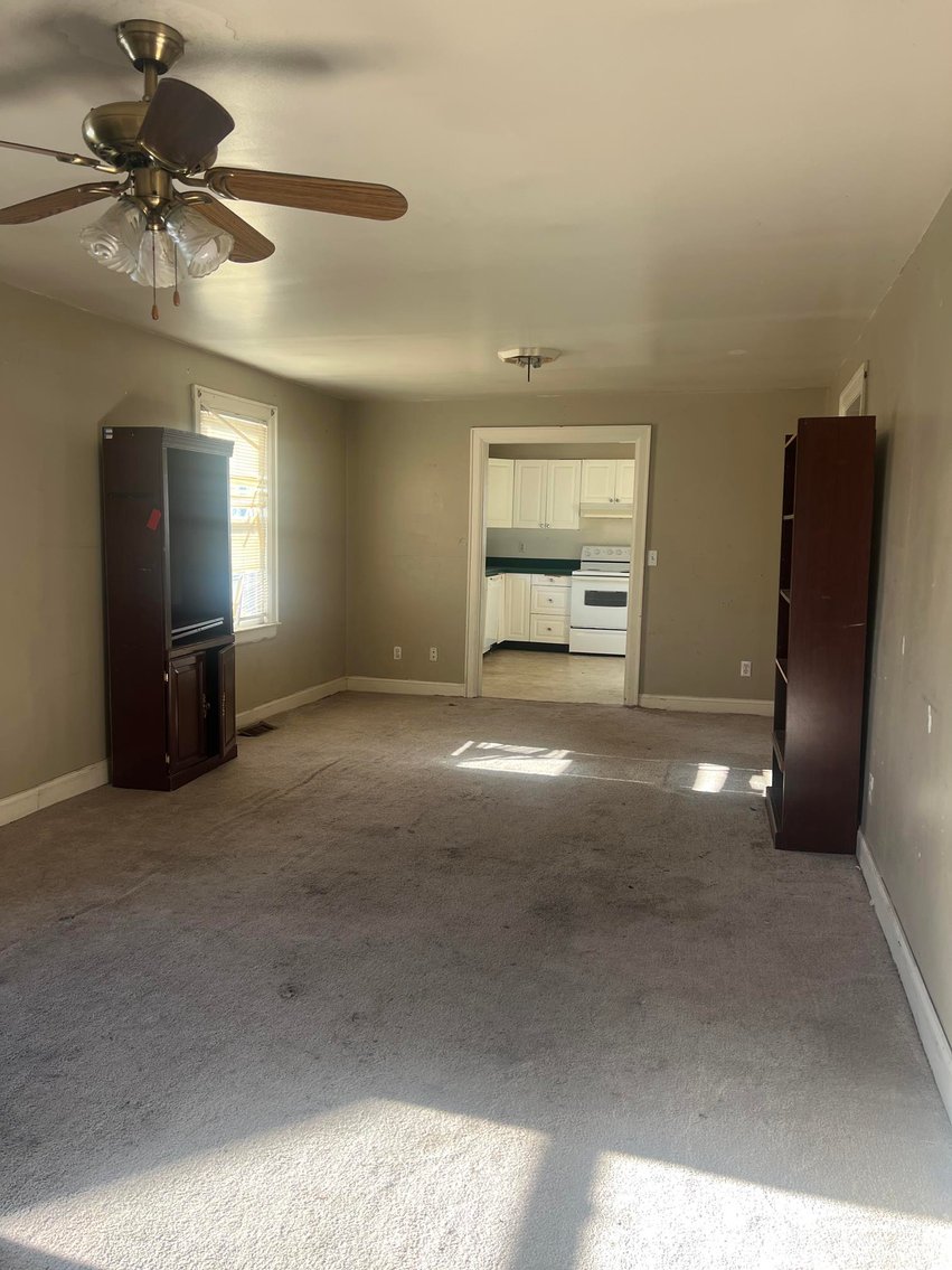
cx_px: 476
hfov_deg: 53.1
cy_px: 635
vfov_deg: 67.3
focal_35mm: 26
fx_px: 954
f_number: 1.5
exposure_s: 1/171
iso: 64
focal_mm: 5.7
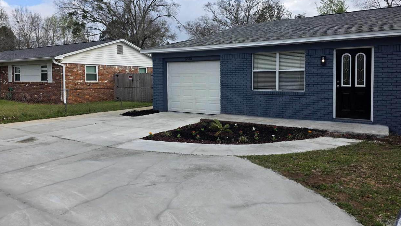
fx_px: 276
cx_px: 206
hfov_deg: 71.9
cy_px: 79
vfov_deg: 43.9
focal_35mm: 26
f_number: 1.7
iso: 80
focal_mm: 6.3
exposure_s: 1/2843
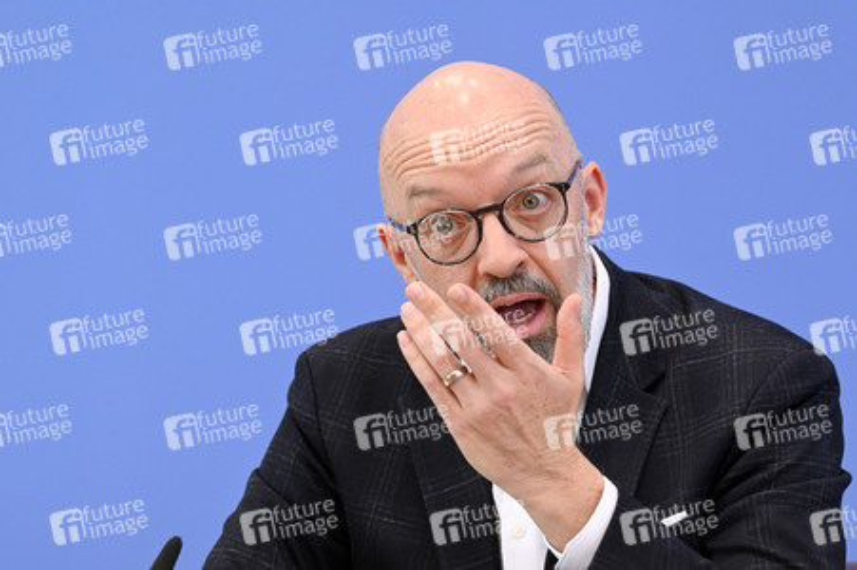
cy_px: 285
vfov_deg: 10.1
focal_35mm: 135
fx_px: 3211
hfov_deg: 15.2
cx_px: 428
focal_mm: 135
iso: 3200
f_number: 6.3
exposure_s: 1/400
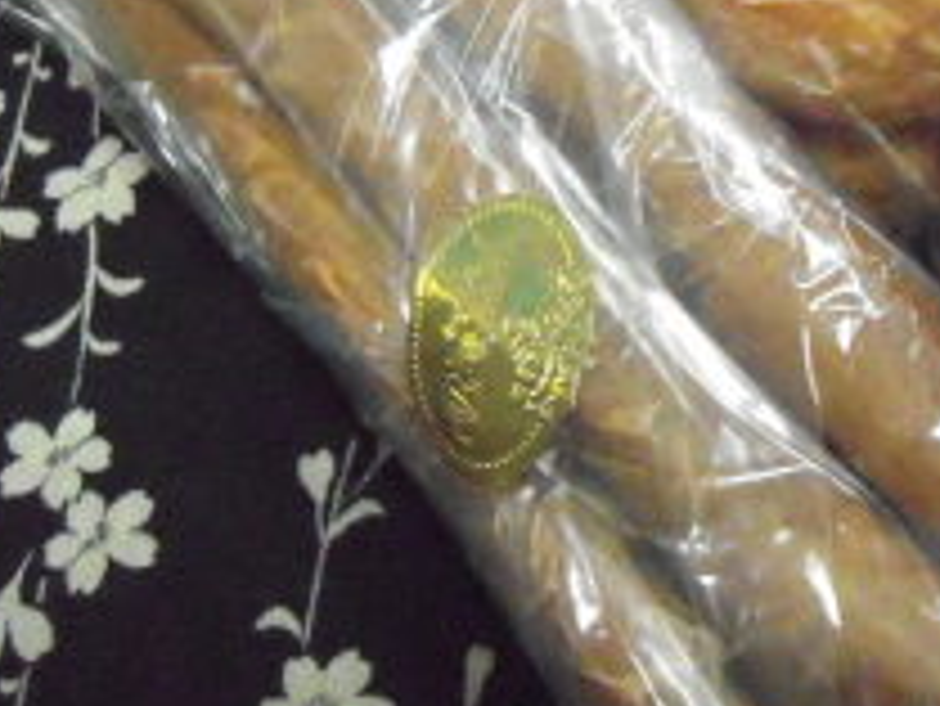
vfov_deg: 21.5
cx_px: 841
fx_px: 1820
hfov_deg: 27.9
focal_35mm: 67
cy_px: 97
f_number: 2.7
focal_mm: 5
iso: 3200
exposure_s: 1/160
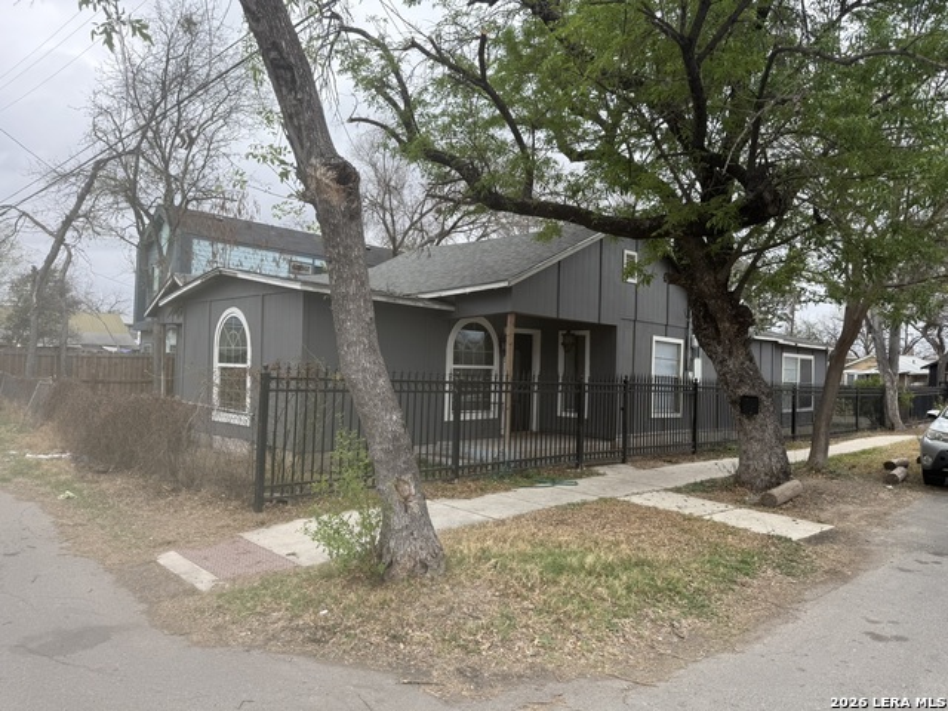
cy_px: 356
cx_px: 474
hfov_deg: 71.6
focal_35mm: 24
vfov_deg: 56.8
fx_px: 657
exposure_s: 1/967
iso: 100
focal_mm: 6.76
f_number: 1.78
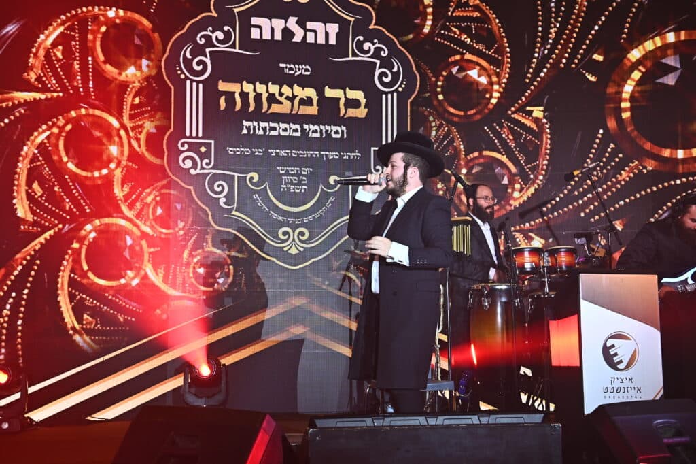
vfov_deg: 26.0
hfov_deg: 38.2
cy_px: 232
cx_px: 348
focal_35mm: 52
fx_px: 1005
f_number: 6.3
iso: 1250
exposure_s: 1/250
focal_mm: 52
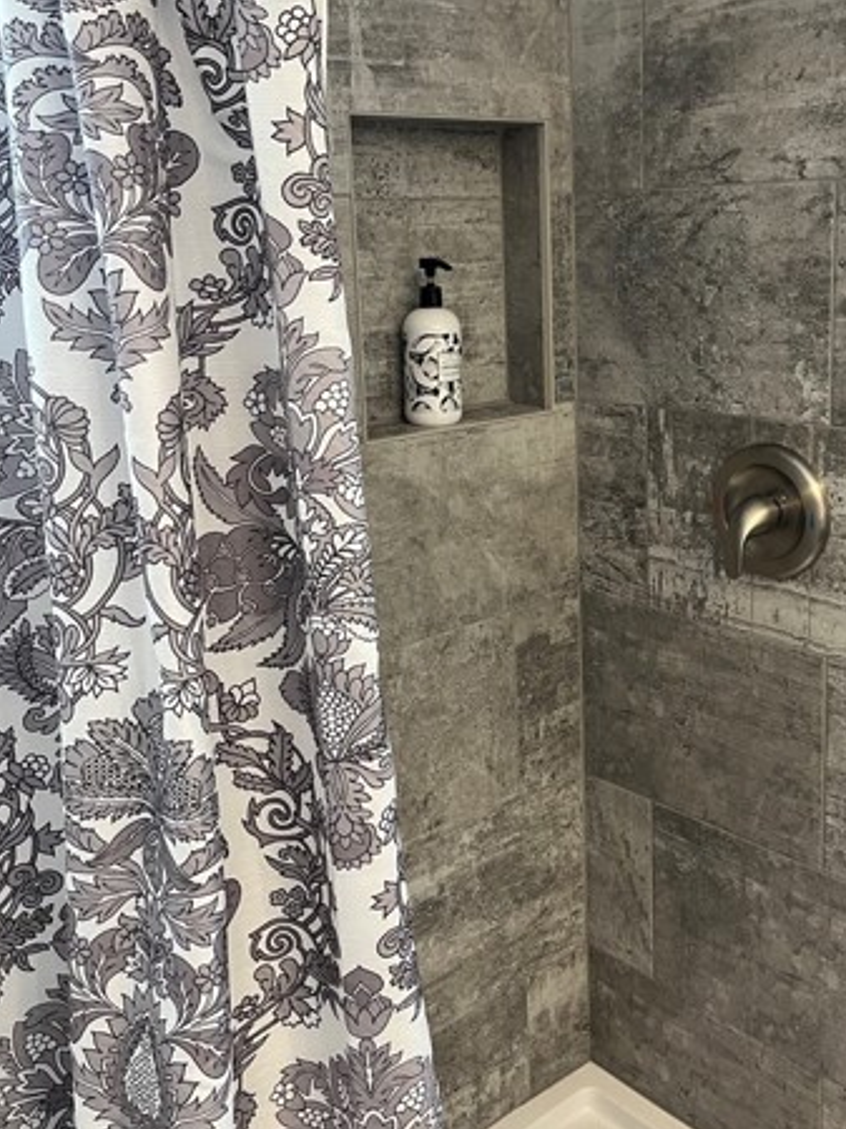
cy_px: 457
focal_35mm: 37
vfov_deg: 49.9
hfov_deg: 38.4
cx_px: 535
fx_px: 1207
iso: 200
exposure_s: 1/60
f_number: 1.6
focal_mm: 5.1
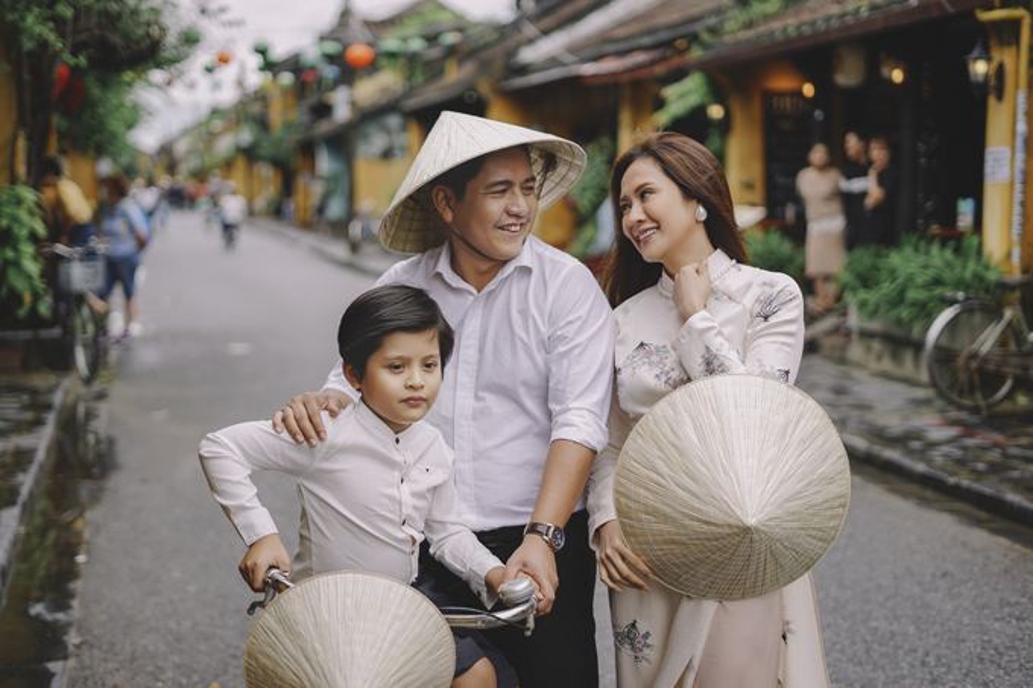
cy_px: 344
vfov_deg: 27.0
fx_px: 1434
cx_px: 516
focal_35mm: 50
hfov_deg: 39.6
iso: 100
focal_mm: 50
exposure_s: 1/1000
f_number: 1.8
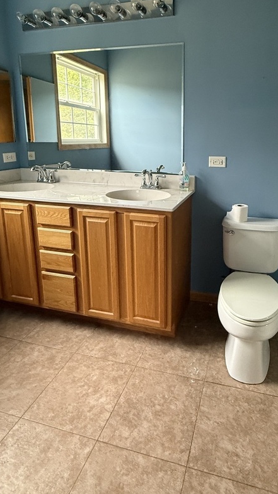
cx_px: 188
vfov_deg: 82.5
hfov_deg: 52.5
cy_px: 191
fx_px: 275
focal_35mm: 21
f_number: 2.2
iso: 400
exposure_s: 1/60
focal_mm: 2.22
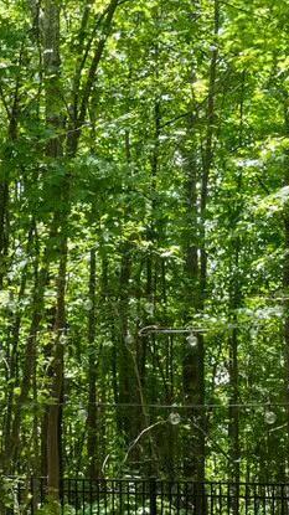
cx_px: -60
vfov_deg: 16.5
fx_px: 1760
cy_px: 414
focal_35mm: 129
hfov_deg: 9.3
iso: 110
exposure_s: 1/15
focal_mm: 12.29
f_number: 5.6
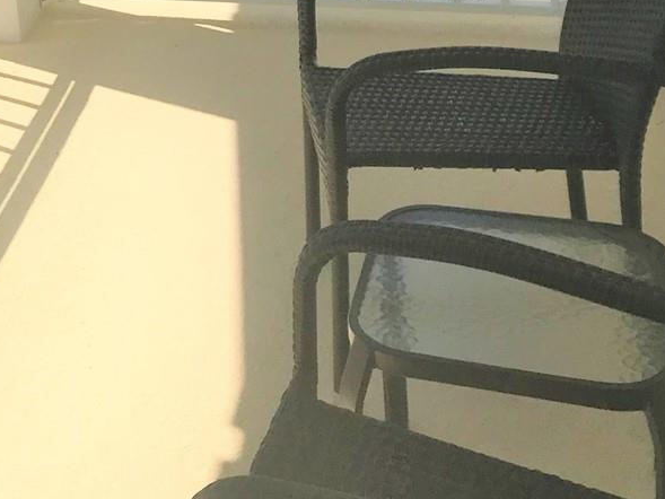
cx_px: -123
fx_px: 1460
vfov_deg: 18.1
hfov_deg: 23.5
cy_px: -142
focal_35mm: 76
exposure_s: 1/5319
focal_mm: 3.99
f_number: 1.8
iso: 20
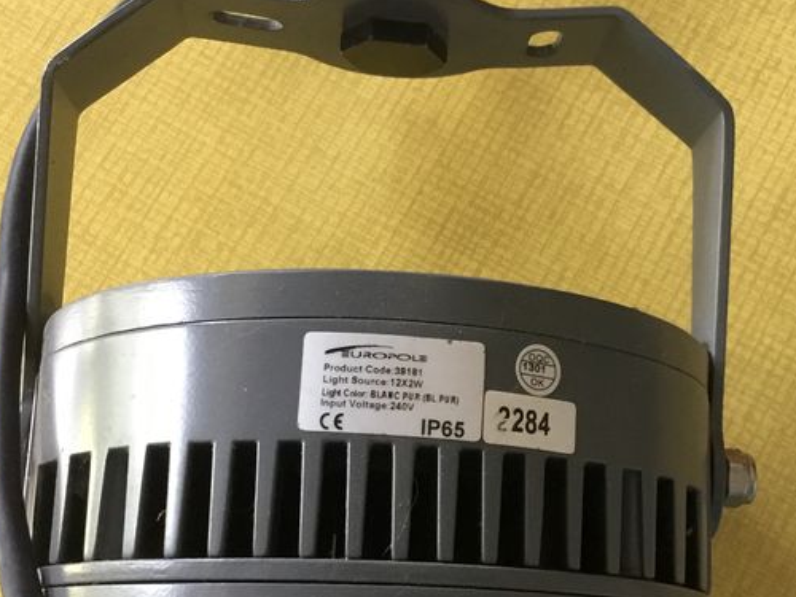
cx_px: 470
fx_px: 1426
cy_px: 288
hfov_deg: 31.1
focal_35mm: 62
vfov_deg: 23.6
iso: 200
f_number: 2.4
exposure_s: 1/33
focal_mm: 3.3
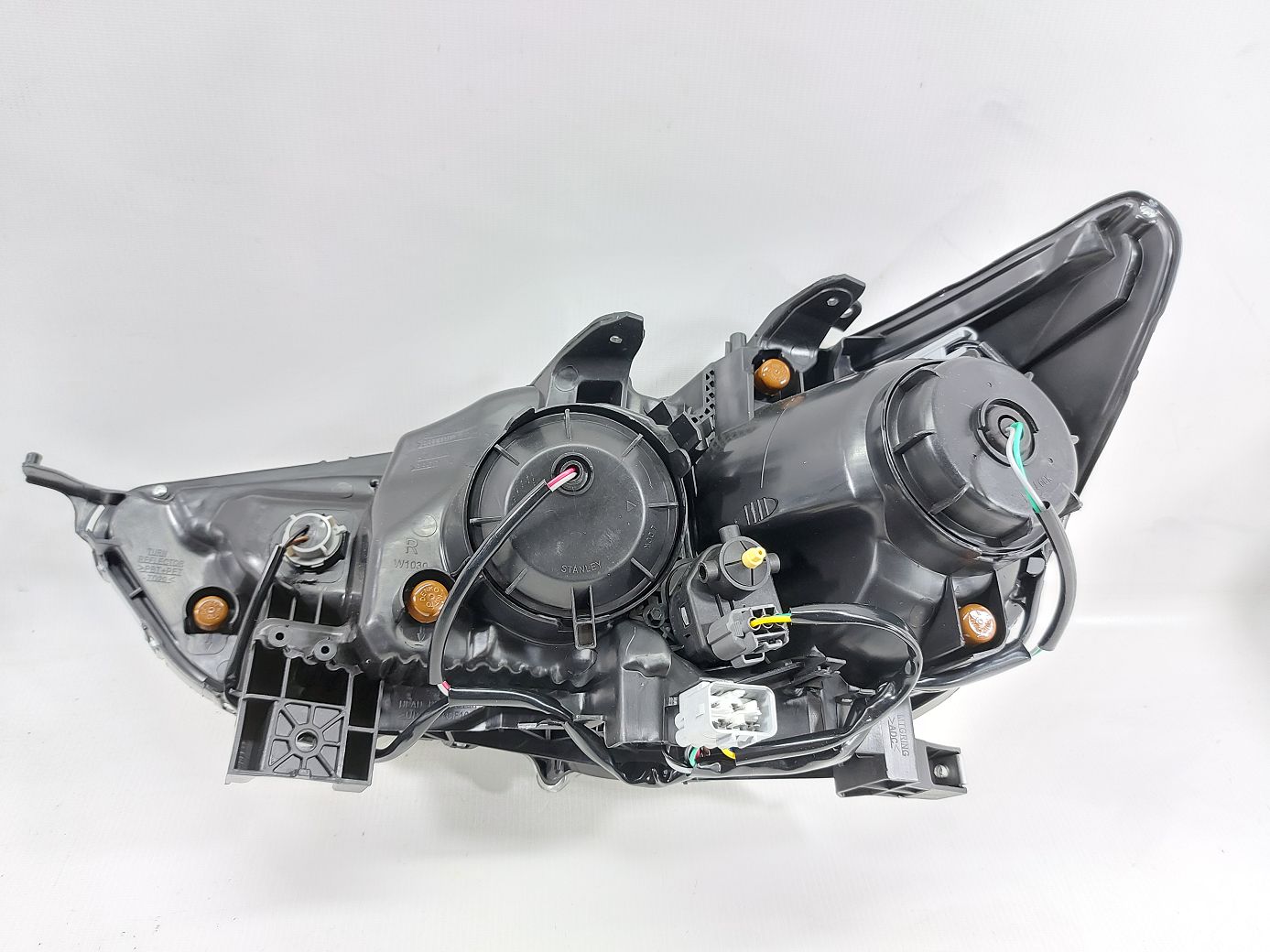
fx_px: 880
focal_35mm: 24
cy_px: 476
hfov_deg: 71.6
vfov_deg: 56.8
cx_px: 635
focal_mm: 5.23
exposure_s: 1/40
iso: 200
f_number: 1.8
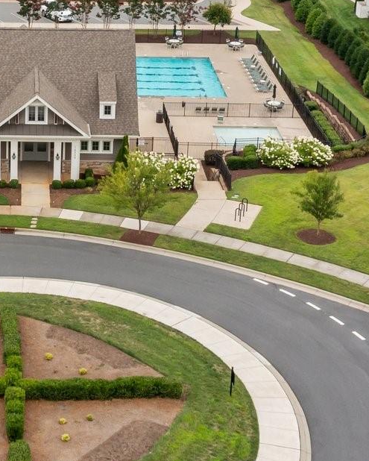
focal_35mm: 87
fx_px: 1187
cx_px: -31
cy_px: 97
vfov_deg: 21.7
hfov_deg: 17.1
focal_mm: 10.26
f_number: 5.6
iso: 100
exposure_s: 1/400
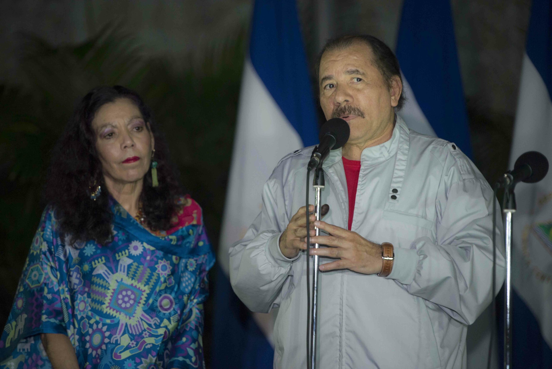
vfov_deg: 7.4
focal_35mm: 185
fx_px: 2838
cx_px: 276
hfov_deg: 11.1
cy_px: 184
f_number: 2.8
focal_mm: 185
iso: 1600
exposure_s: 1/100
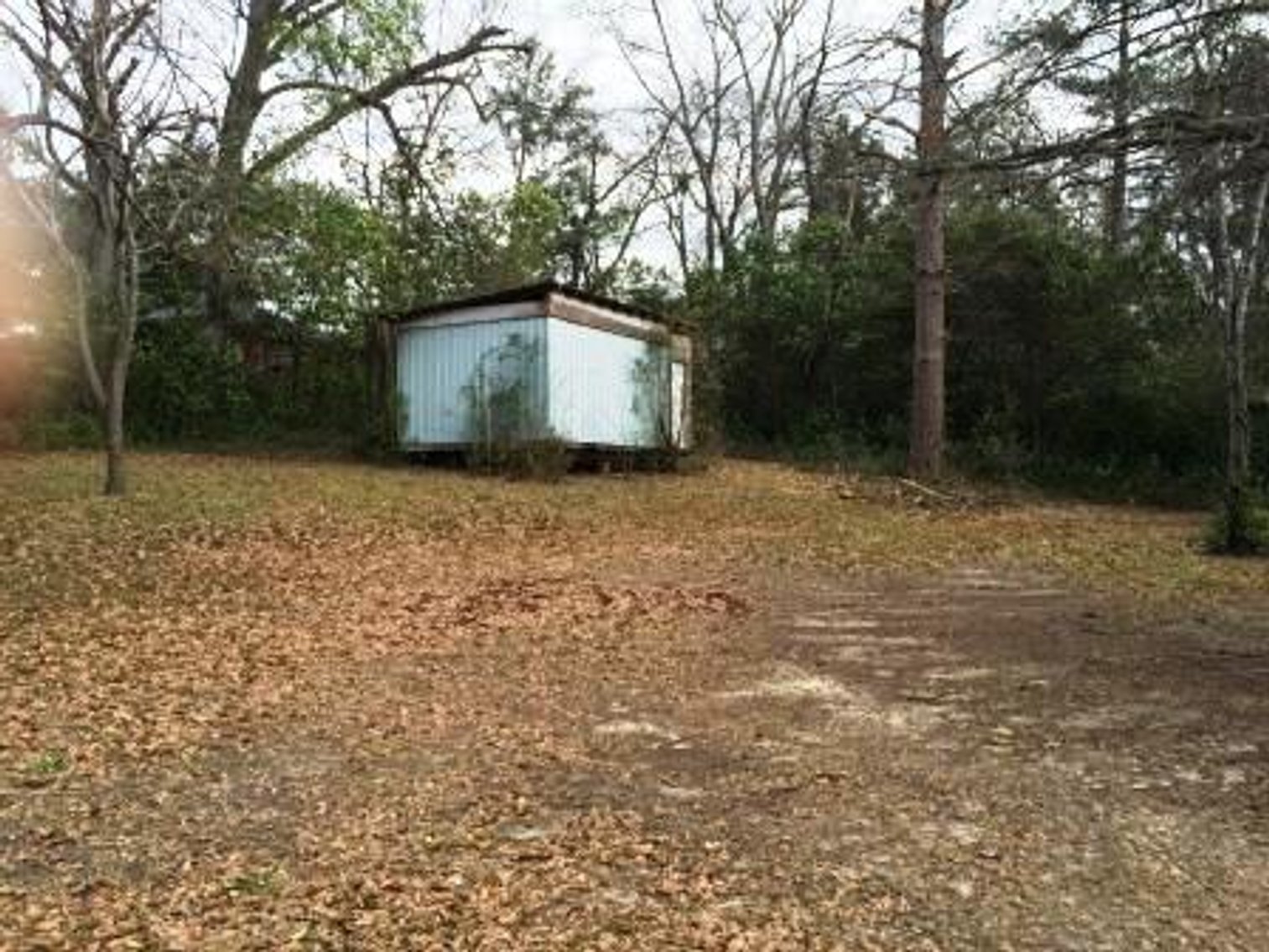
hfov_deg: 61.7
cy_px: 476
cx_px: 634
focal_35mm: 29
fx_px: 1063
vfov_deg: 48.2
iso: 32
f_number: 2.2
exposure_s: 1/746
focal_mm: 4.15
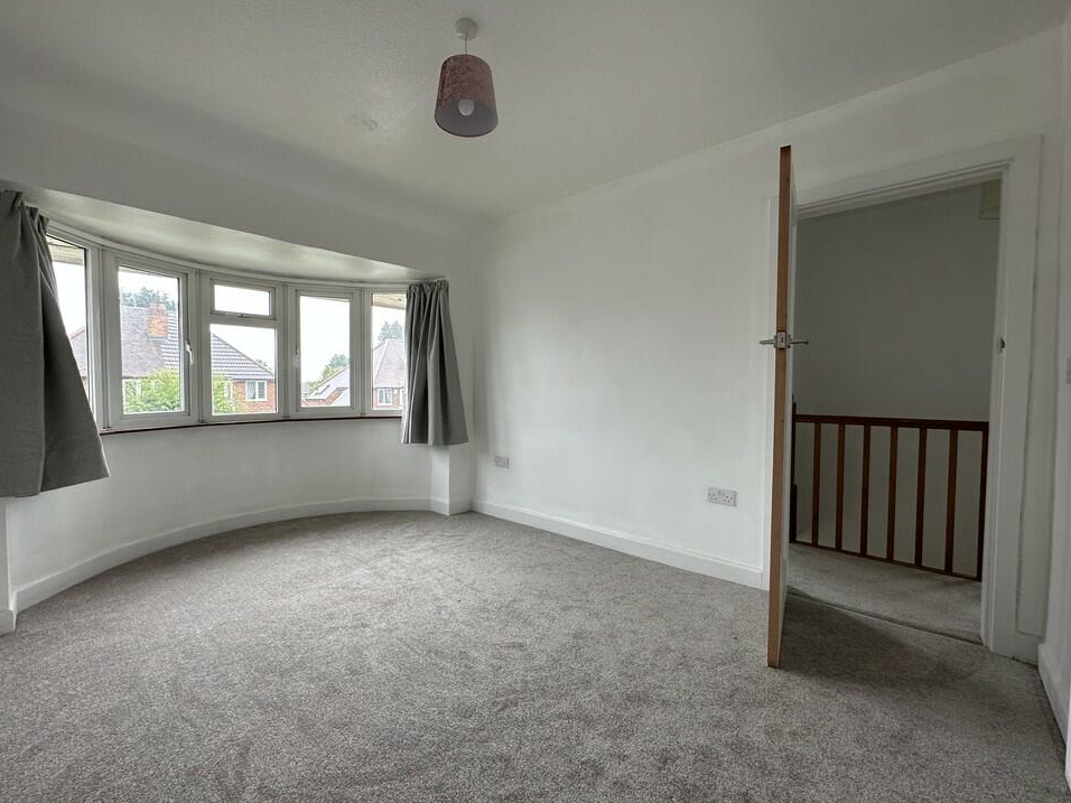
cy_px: 404
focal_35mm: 15
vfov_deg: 81.7
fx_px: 464
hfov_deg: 98.1
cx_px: 505
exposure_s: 1/99
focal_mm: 2.22
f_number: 2.2
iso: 50
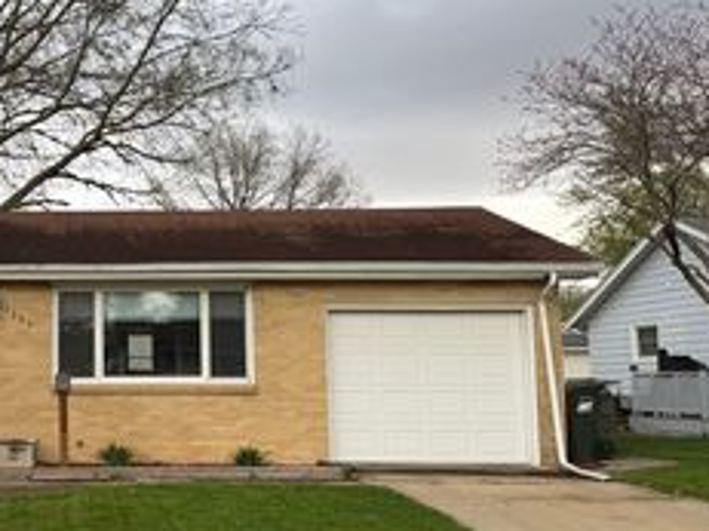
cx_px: 71
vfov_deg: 28.0
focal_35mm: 52
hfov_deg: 34.7
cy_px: 272
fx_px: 1065
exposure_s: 1/677
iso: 80
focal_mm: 6.76
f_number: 1.78
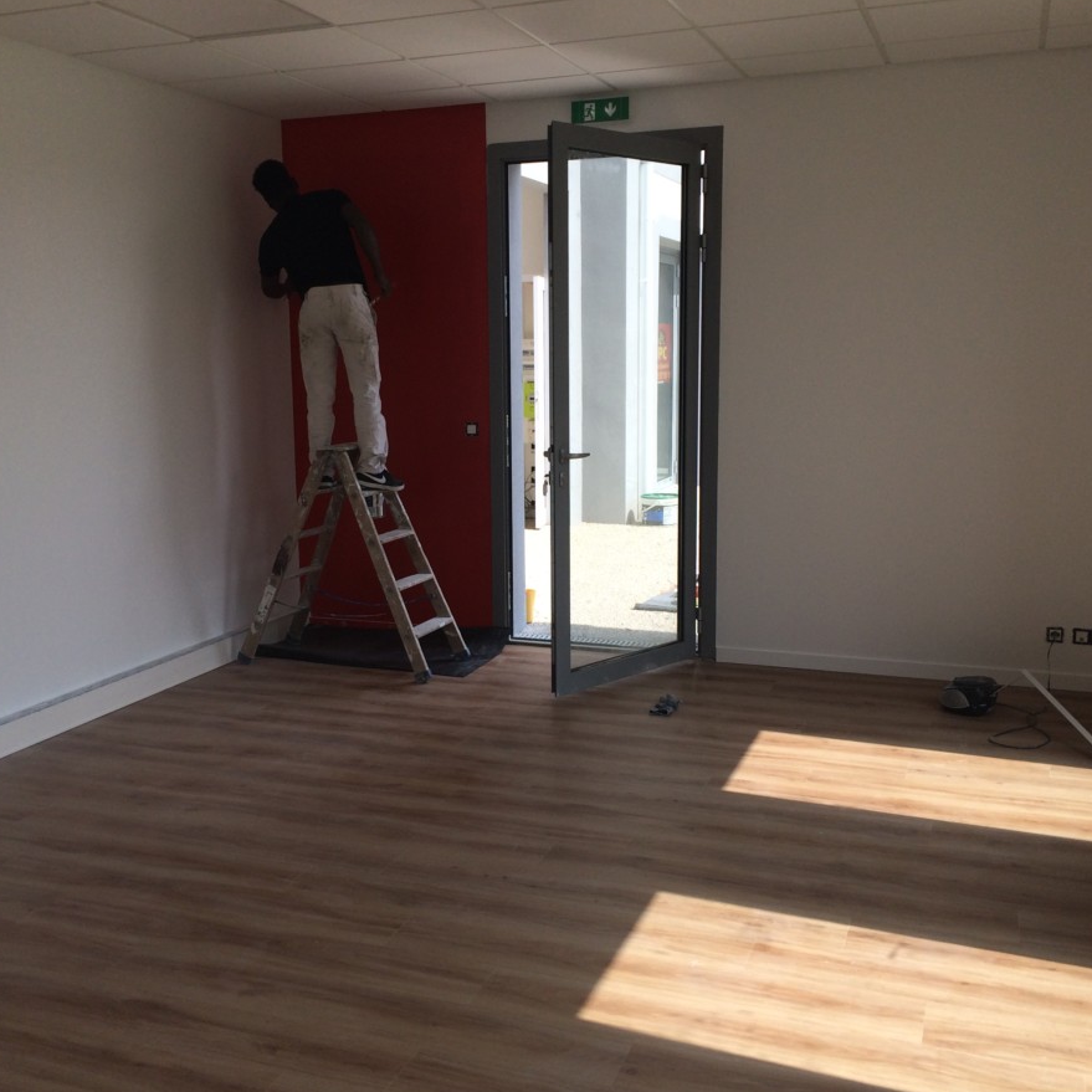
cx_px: 509
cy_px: 548
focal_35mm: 35
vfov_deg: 47.2
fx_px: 1249
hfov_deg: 47.2
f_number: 2.2
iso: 32
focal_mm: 4.15
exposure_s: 1/1208
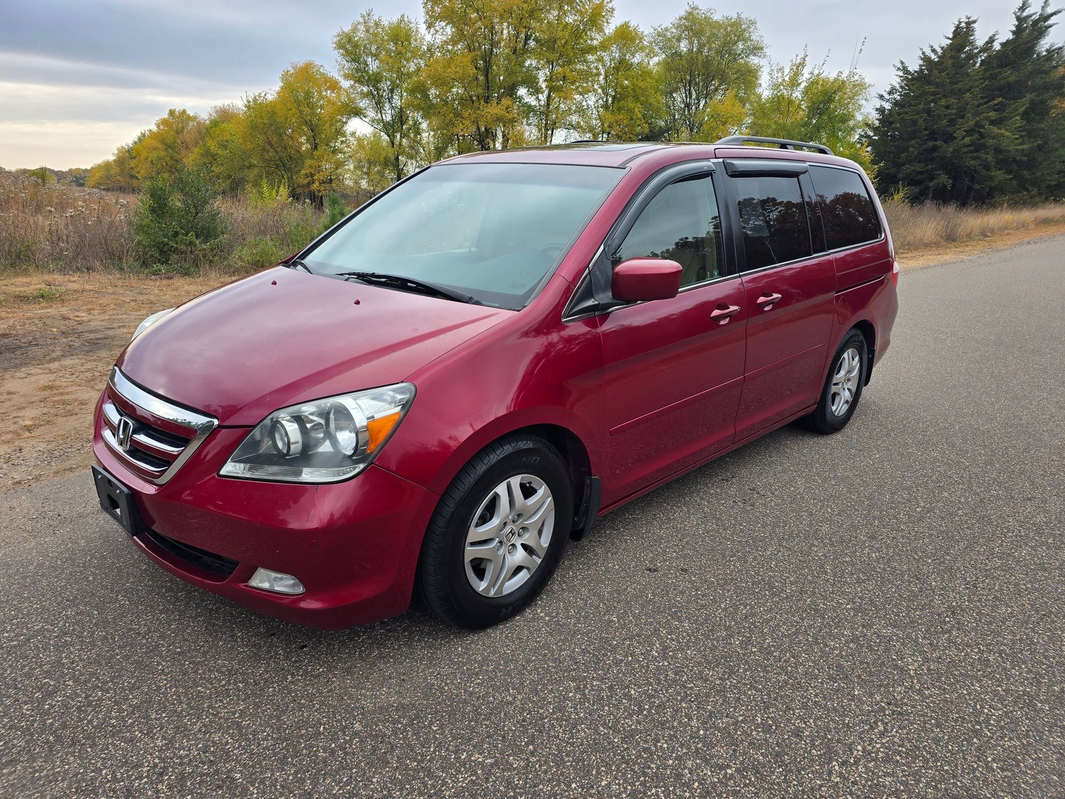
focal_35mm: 23
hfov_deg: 73.9
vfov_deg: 58.9
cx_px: 532
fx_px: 708
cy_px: 400
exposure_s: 1/180
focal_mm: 6.3
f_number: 1.7
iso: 20
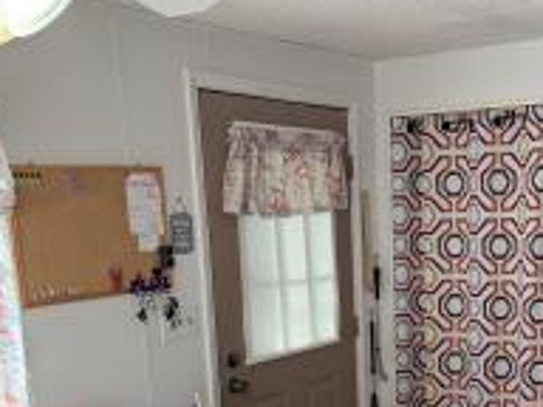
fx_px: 784
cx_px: 416
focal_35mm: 50
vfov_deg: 28.0
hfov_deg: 37.1
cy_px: 365
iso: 200
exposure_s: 1/121
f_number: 1.78
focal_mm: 6.76
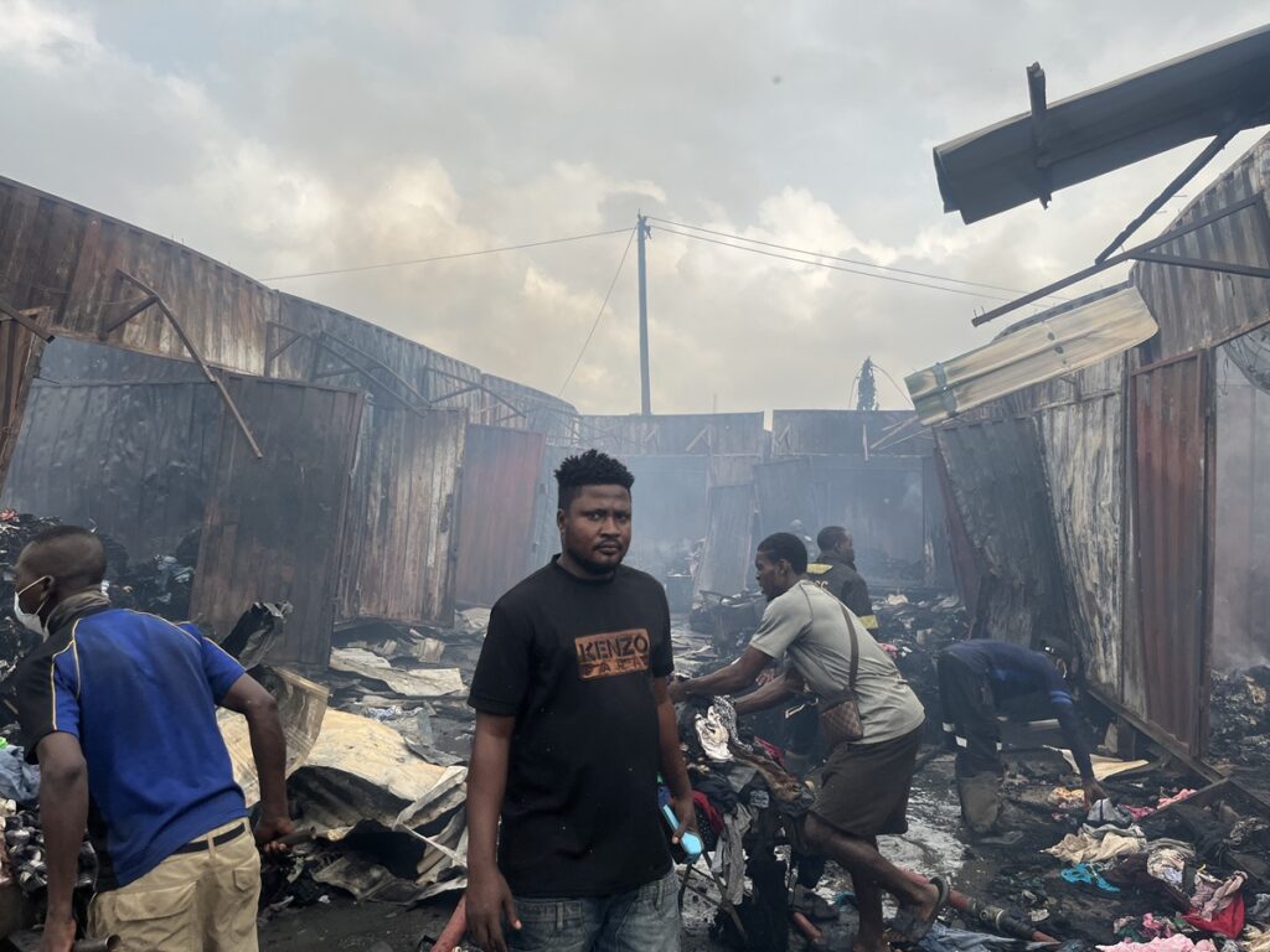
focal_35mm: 26
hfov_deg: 67.3
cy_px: 476
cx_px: 635
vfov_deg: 53.1
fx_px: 954
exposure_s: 1/1832
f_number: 1.6
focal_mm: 5.1
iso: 50
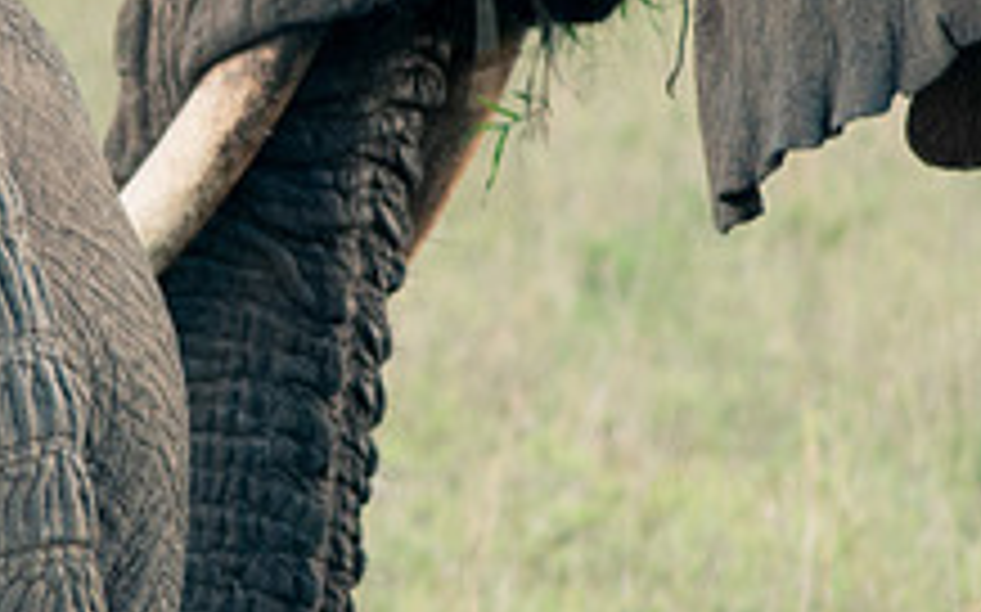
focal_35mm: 1343
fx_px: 35887
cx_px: 261
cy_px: 153
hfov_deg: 1.6
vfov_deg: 1.0
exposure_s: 1/60
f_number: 5.6
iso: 400
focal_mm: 200
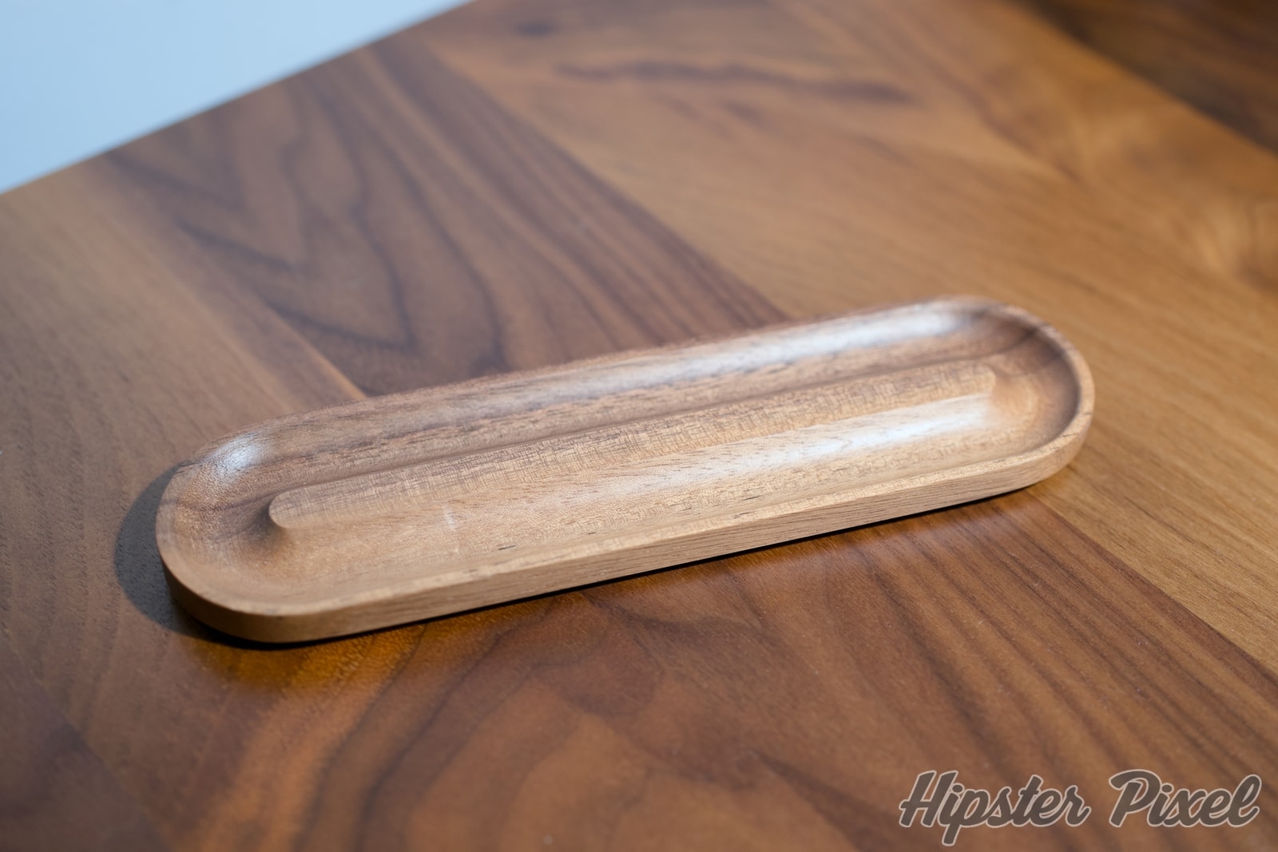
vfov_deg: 27.0
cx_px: 639
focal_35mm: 50
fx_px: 1775
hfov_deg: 39.6
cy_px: 426
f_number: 3.5
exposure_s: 1/50
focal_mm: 50
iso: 320
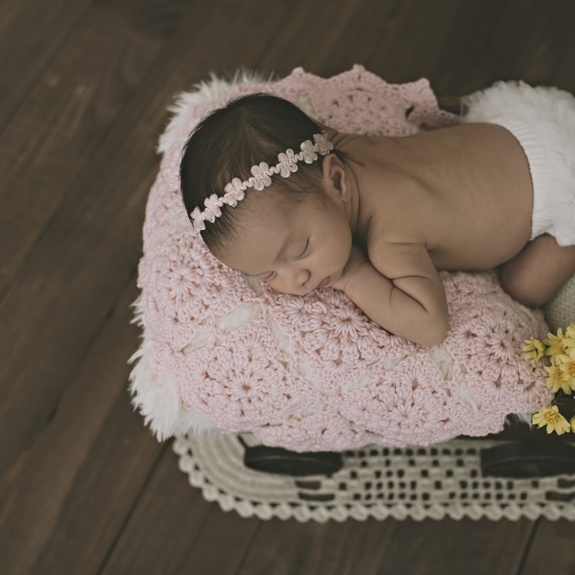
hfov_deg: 37.1
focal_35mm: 45
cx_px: 394
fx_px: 846
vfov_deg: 37.6
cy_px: 288
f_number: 2.8
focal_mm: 35
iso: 200
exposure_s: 1/250
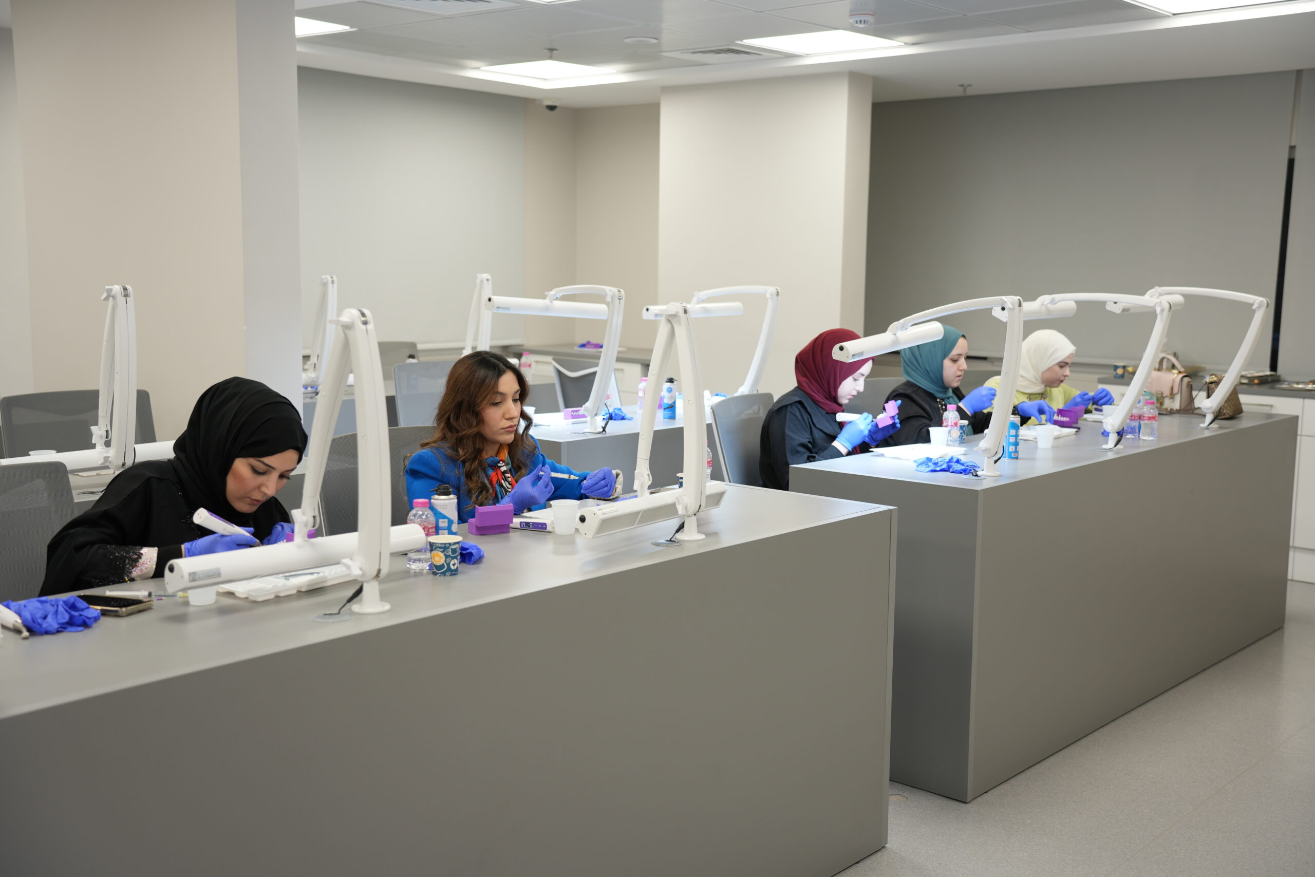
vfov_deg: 35.1
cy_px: 438
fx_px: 1388
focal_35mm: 38
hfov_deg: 50.7
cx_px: 658
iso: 100
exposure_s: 1/40
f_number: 2.8
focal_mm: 38
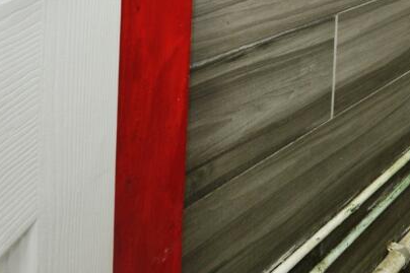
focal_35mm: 38
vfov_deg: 31.7
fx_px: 433
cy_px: -15
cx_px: 506
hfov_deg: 36.9
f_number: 10
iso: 100
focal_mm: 10
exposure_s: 1.6
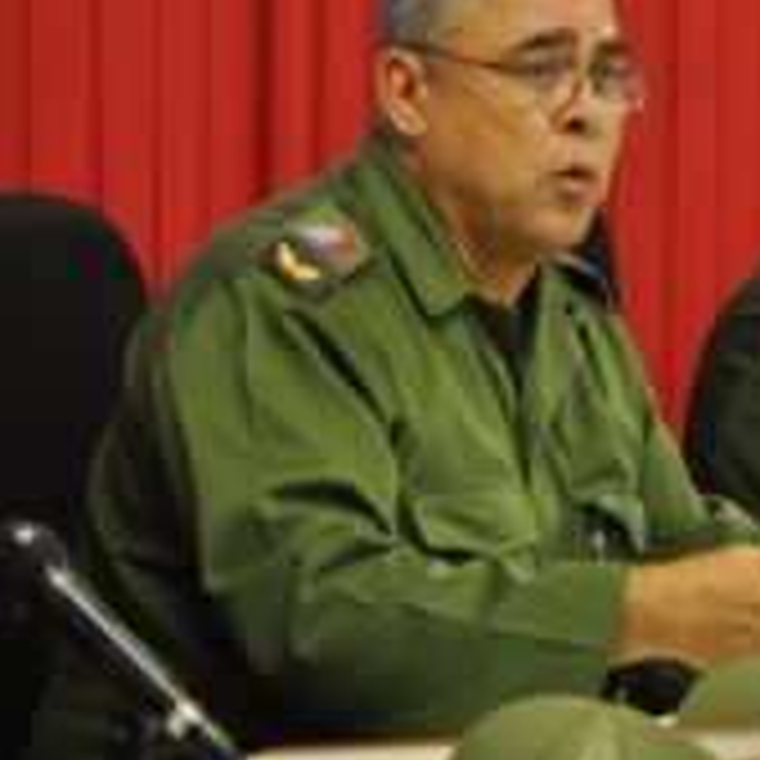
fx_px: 6484
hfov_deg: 6.7
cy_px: 171
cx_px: 913
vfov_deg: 6.7
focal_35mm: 261
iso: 320
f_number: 4.5
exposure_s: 1/10
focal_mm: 85
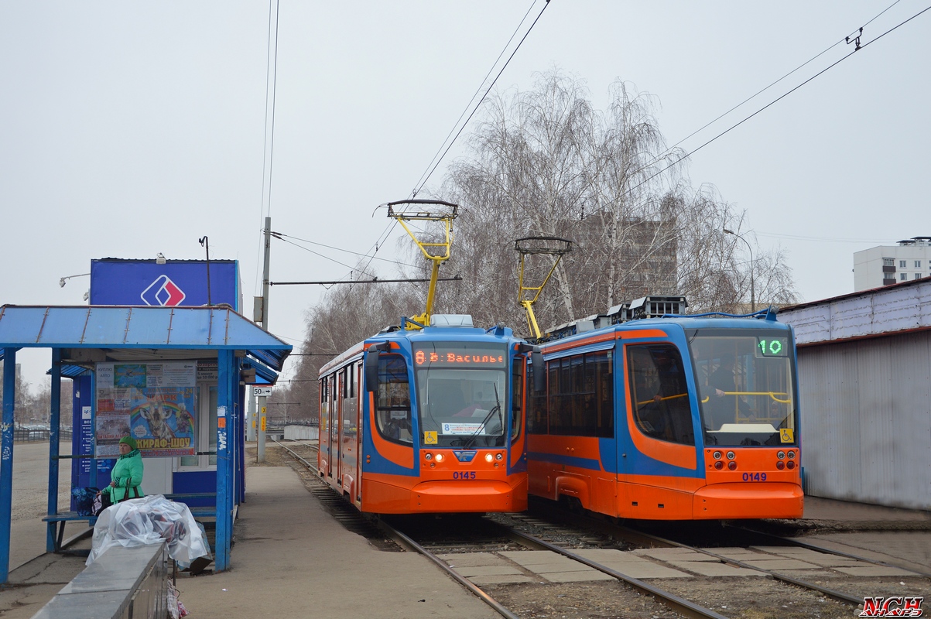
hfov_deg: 41.1
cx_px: 466
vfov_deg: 28.0
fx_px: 1240
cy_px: 310
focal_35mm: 48
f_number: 5.6
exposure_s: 1/125
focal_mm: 32
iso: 160
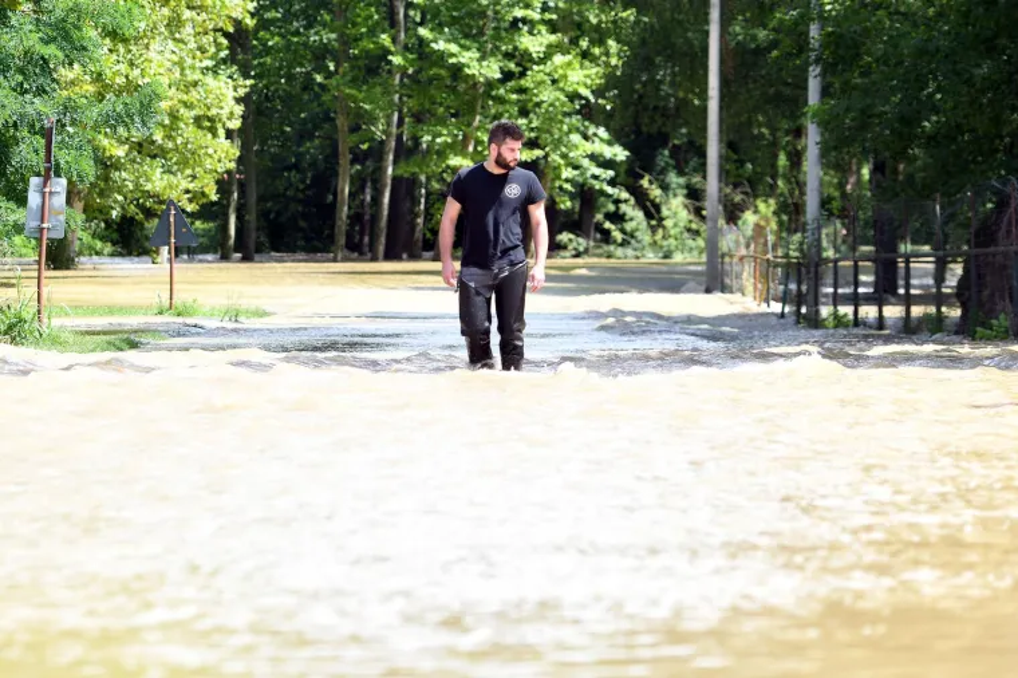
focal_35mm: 102
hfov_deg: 20.0
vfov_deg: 13.4
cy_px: 339
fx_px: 2883
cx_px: 509
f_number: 5
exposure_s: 1/320
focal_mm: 102
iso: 64
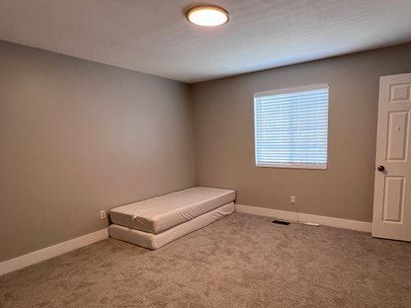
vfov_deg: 65.6
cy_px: 178
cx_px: 238
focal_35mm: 20
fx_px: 237
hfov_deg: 81.1
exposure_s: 1/120
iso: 200
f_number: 1.8
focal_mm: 1.57
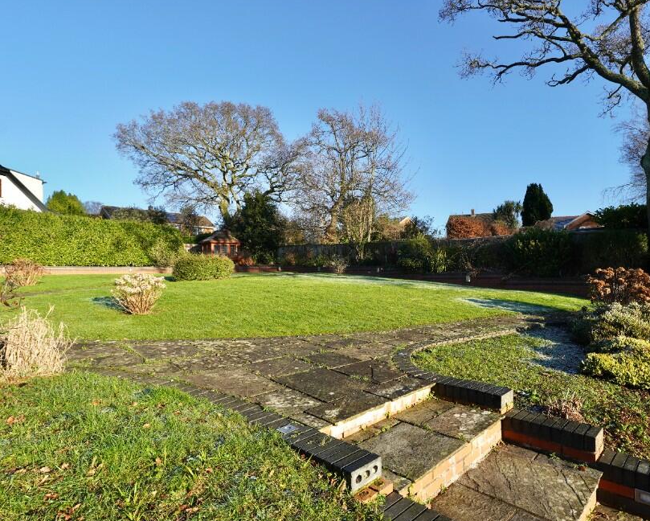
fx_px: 377
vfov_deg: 69.2
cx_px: 411
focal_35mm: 20
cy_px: 265
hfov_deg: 79.8
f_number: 8
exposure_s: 1/125
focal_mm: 11
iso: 100
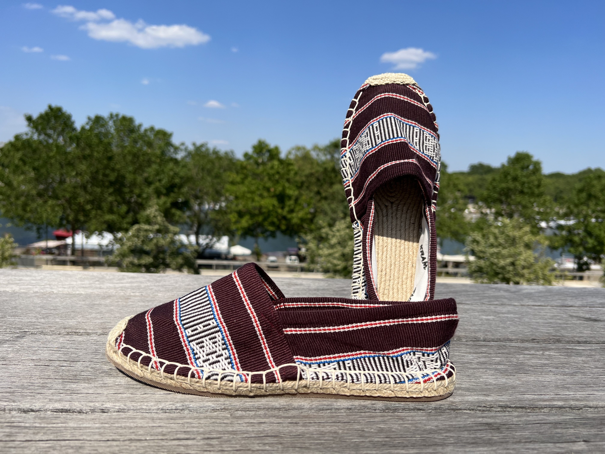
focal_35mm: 26
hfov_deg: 67.3
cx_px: 302
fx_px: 454
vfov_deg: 53.1
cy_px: 227
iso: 50
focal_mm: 5.7
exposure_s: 1/5587
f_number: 1.5
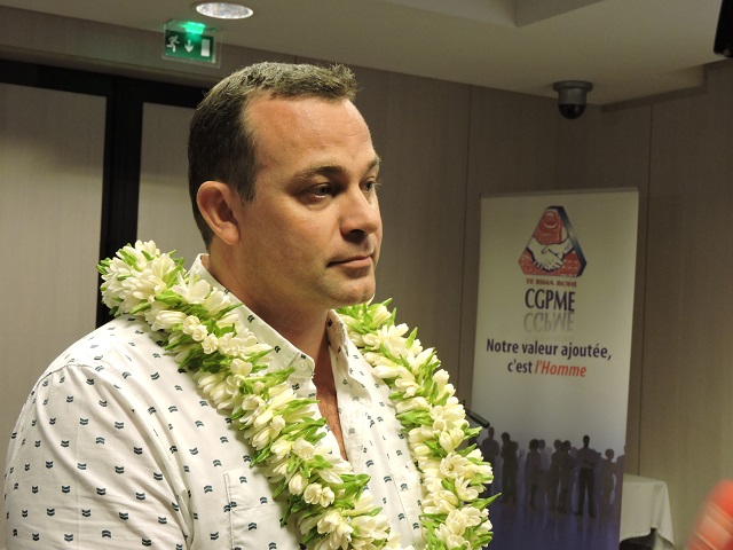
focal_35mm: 55
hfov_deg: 34.9
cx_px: 366
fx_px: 1165
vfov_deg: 26.6
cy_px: 275
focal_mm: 9.9
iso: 400
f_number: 4
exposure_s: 1/25
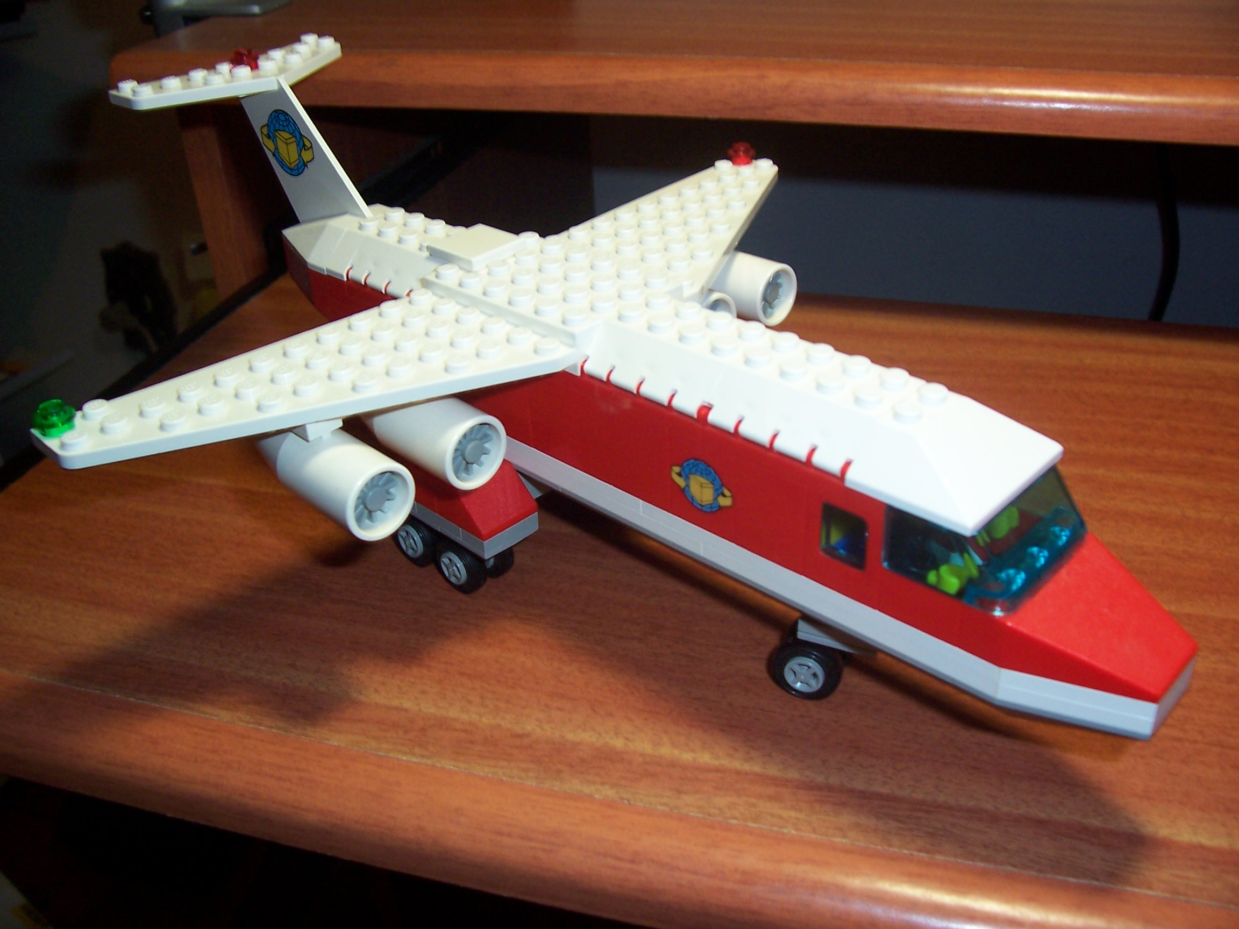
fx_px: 1217
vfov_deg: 41.8
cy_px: 464
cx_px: 620
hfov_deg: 54.0
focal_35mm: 34
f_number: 2.7
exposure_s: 1/60
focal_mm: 5.6
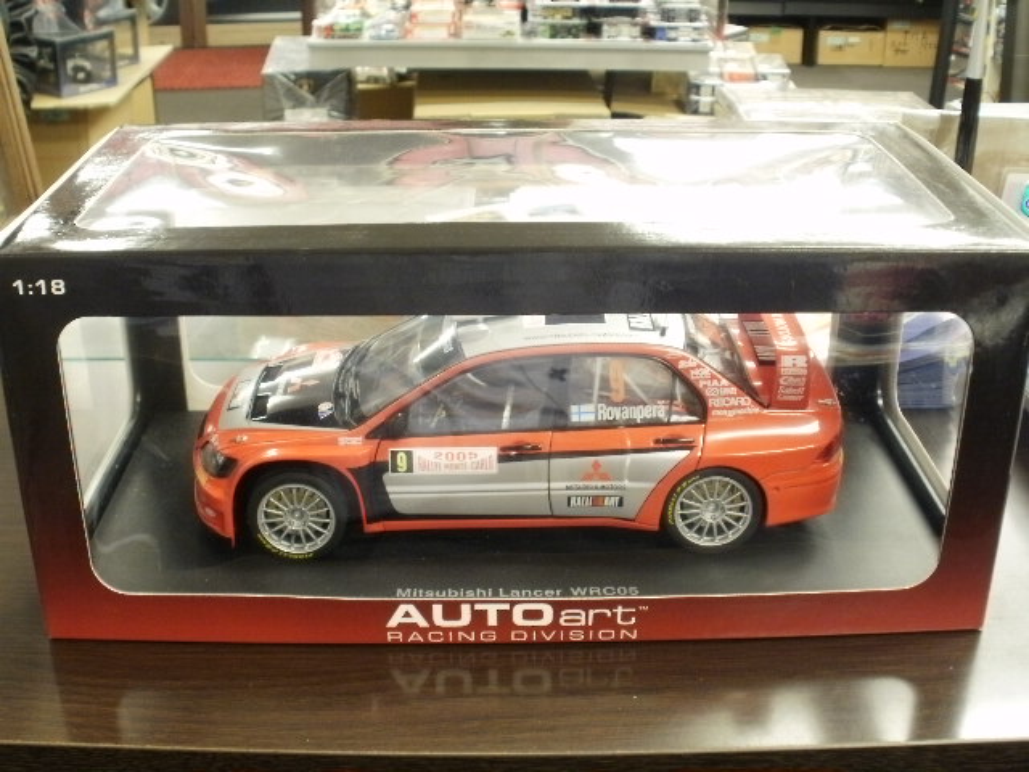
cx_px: 514
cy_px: 386
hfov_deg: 42.9
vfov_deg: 32.9
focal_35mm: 44
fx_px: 1308
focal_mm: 7.7
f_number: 4
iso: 125
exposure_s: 1/4
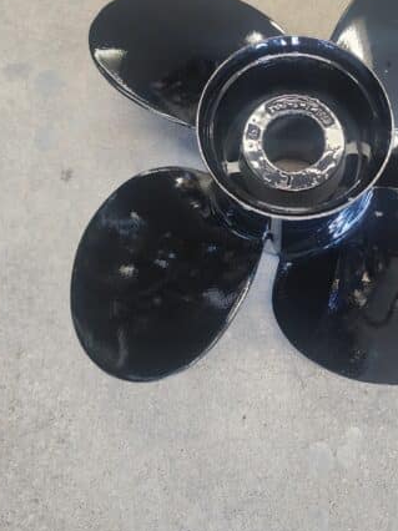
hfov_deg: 38.9
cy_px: 176
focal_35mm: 36
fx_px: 552
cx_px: 281
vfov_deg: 50.4
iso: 1000
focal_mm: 6.4
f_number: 1.8
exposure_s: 1/120
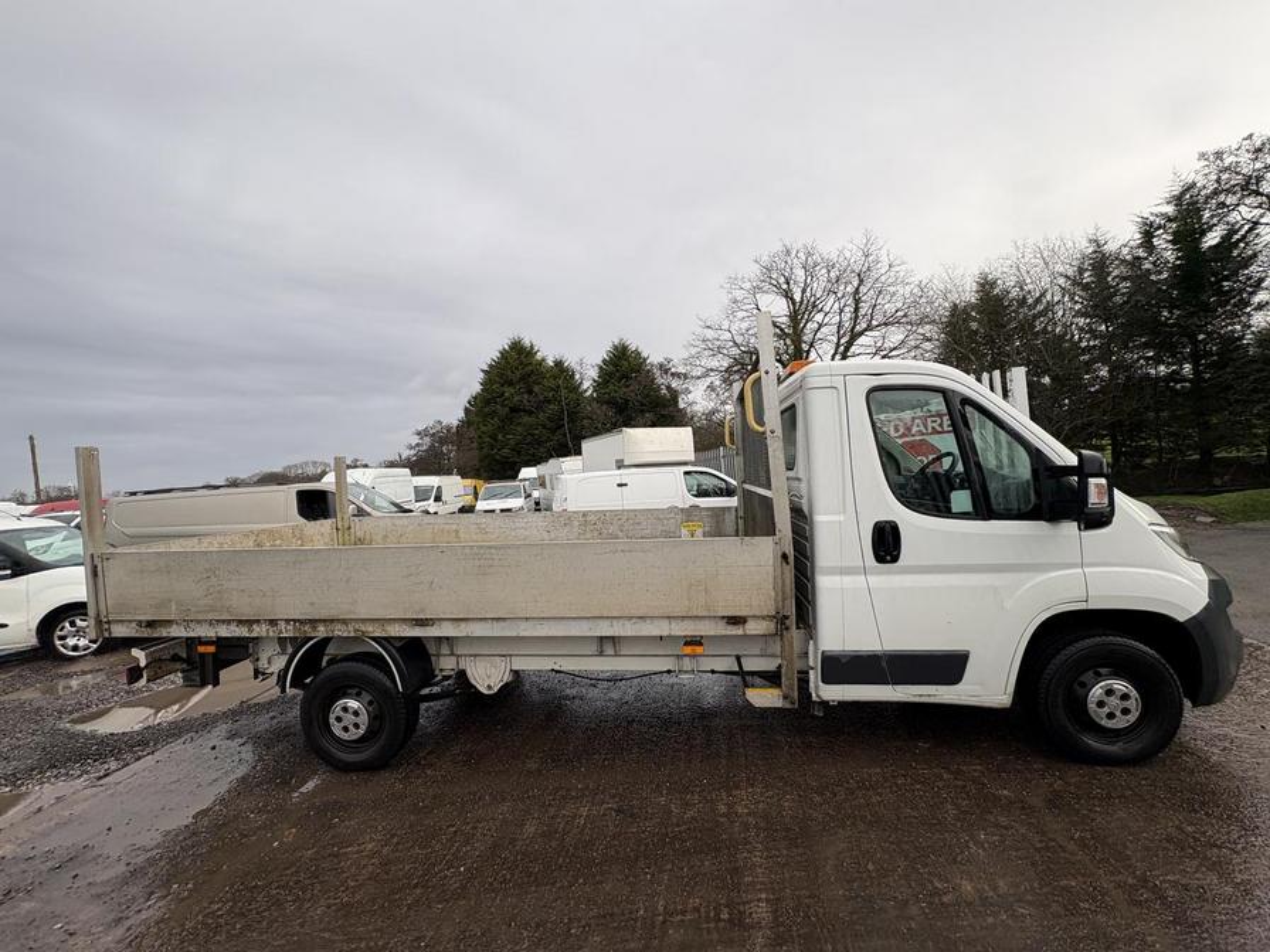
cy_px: 476
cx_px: 635
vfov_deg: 85.7
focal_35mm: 14
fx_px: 514
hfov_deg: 102.1
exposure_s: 1/373
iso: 40
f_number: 2.2
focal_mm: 2.22
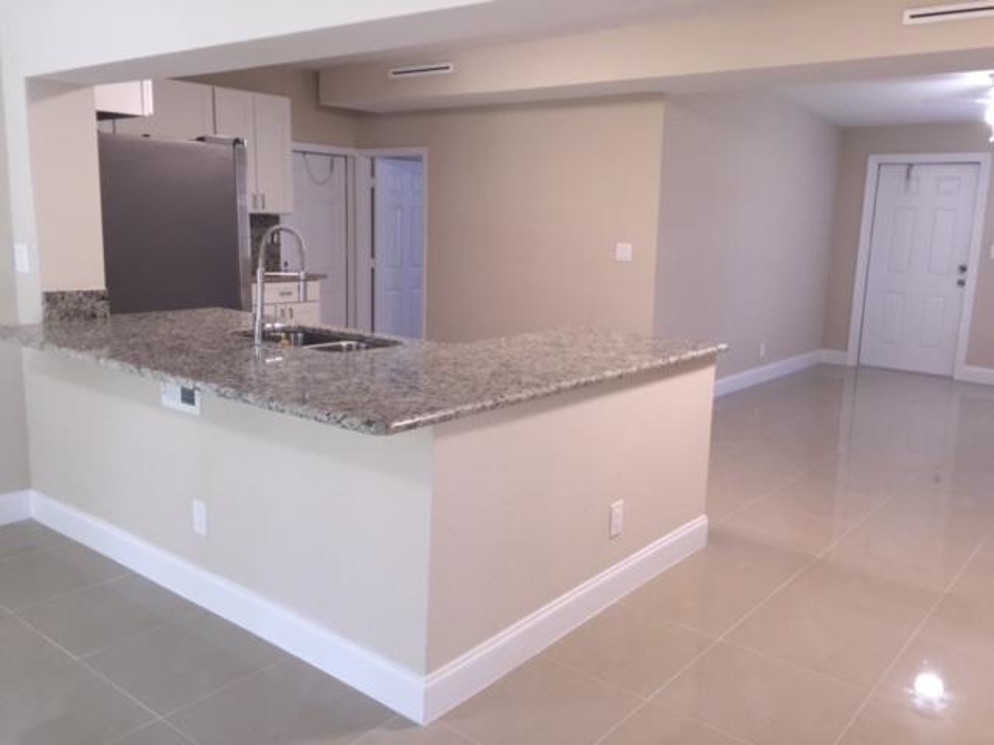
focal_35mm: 29
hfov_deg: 61.7
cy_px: 372
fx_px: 833
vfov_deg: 48.2
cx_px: 497
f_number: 2.2
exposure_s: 1/30
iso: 80
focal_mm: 4.15
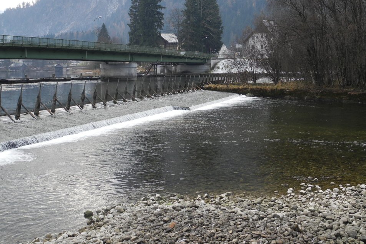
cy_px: 82
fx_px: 427
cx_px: 224
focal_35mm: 42
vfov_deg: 31.7
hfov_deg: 46.1
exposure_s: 1/282
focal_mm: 6.8
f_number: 2.8
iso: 100
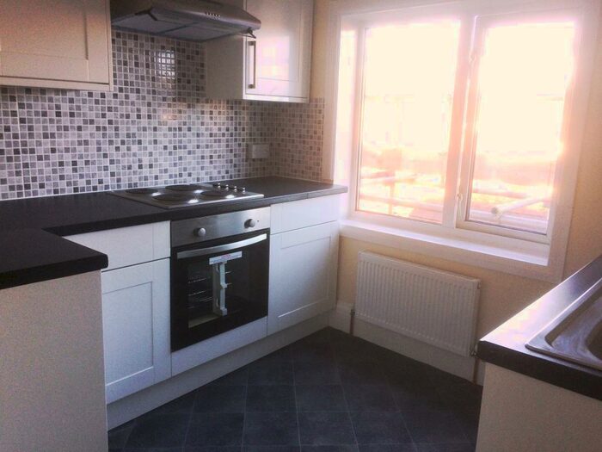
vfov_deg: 48.2
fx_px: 504
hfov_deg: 61.7
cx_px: 301
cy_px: 226
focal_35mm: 29
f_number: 2.2
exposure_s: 1/100
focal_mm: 4.15
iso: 40
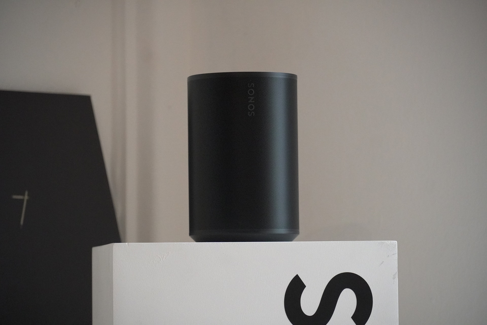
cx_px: 244
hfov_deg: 11.6
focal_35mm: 177
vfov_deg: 7.8
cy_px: 162
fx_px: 2394
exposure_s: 1/125
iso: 6400
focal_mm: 118
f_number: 5.6
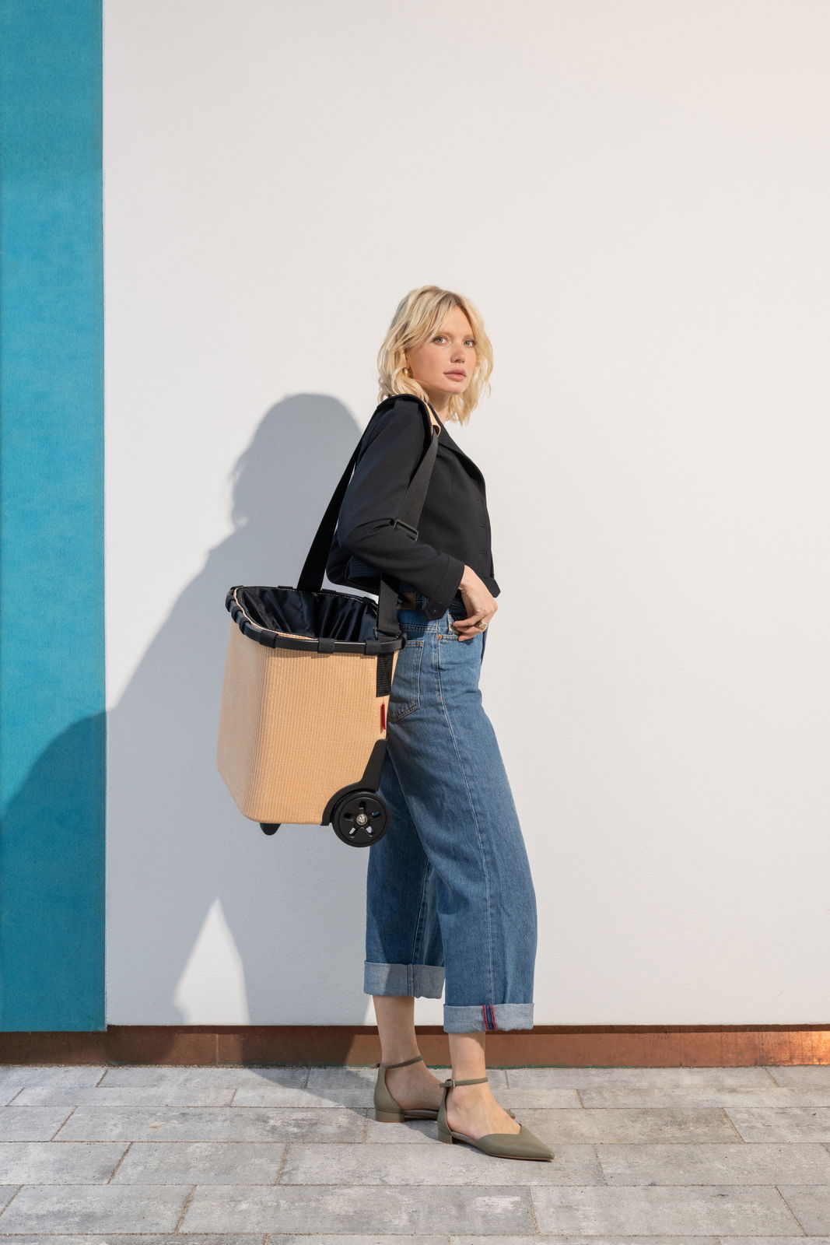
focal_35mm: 58
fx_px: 2005
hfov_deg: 23.4
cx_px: 415
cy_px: 622
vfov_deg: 34.5
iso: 320
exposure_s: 1/250
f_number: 10
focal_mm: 58
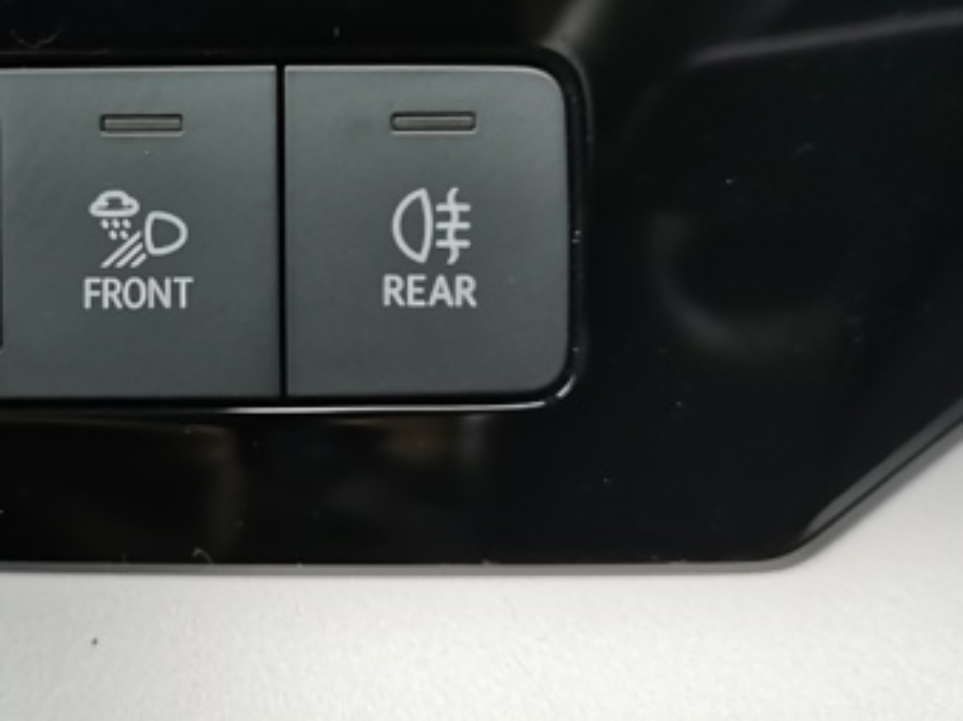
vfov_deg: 22.8
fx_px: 1779
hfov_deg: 29.5
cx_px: 179
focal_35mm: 64
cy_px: 242
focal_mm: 5.58
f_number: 1.8
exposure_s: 1/100
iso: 320
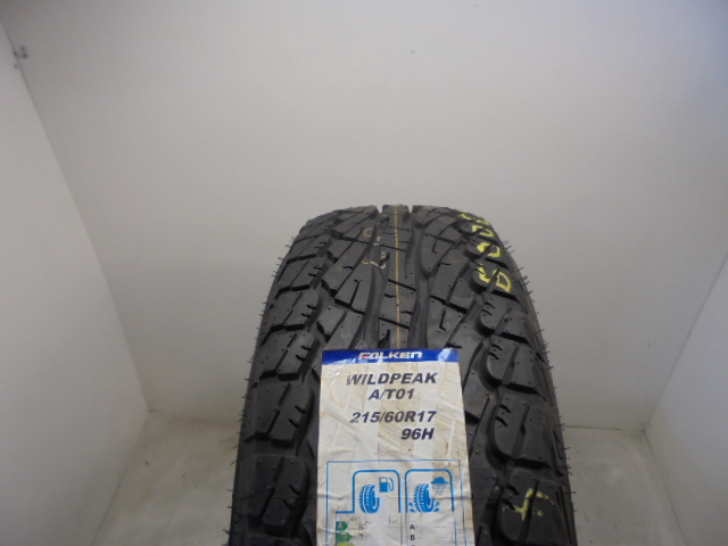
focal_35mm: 26
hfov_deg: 67.3
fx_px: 547
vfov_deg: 53.1
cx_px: 364
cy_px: 273
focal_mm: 4.6
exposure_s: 1/40
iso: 100
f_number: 3.5
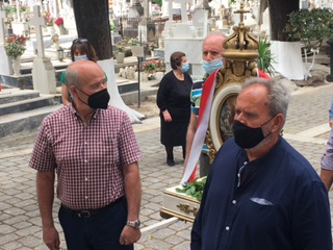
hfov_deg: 33.2
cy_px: 122
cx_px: 173
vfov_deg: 25.2
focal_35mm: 58
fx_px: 558
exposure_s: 1/323
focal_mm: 4.15
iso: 25
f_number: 2.2
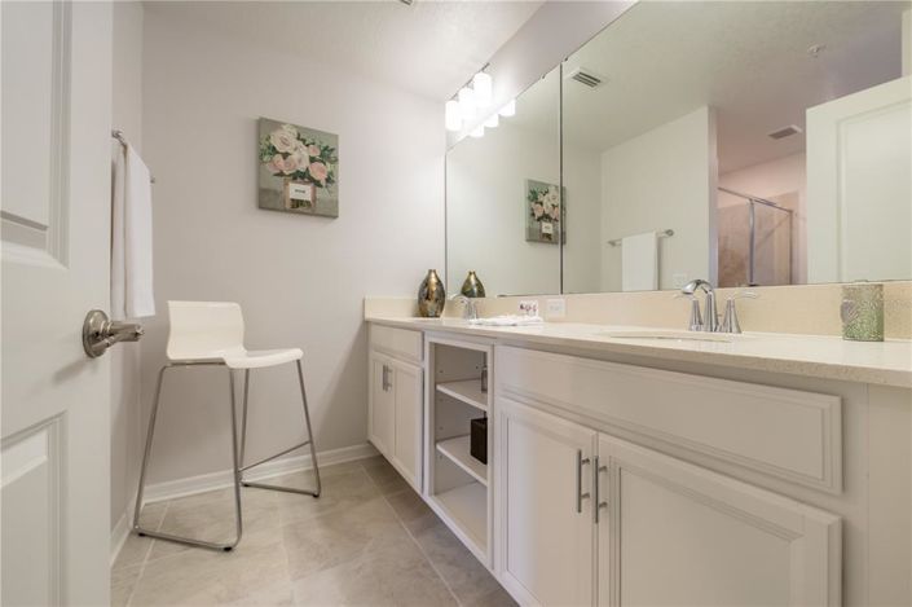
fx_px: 354
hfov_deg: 104.3
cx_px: 456
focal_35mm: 14
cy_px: 304
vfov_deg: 81.1
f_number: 8
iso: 500
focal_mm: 14
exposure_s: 1/60
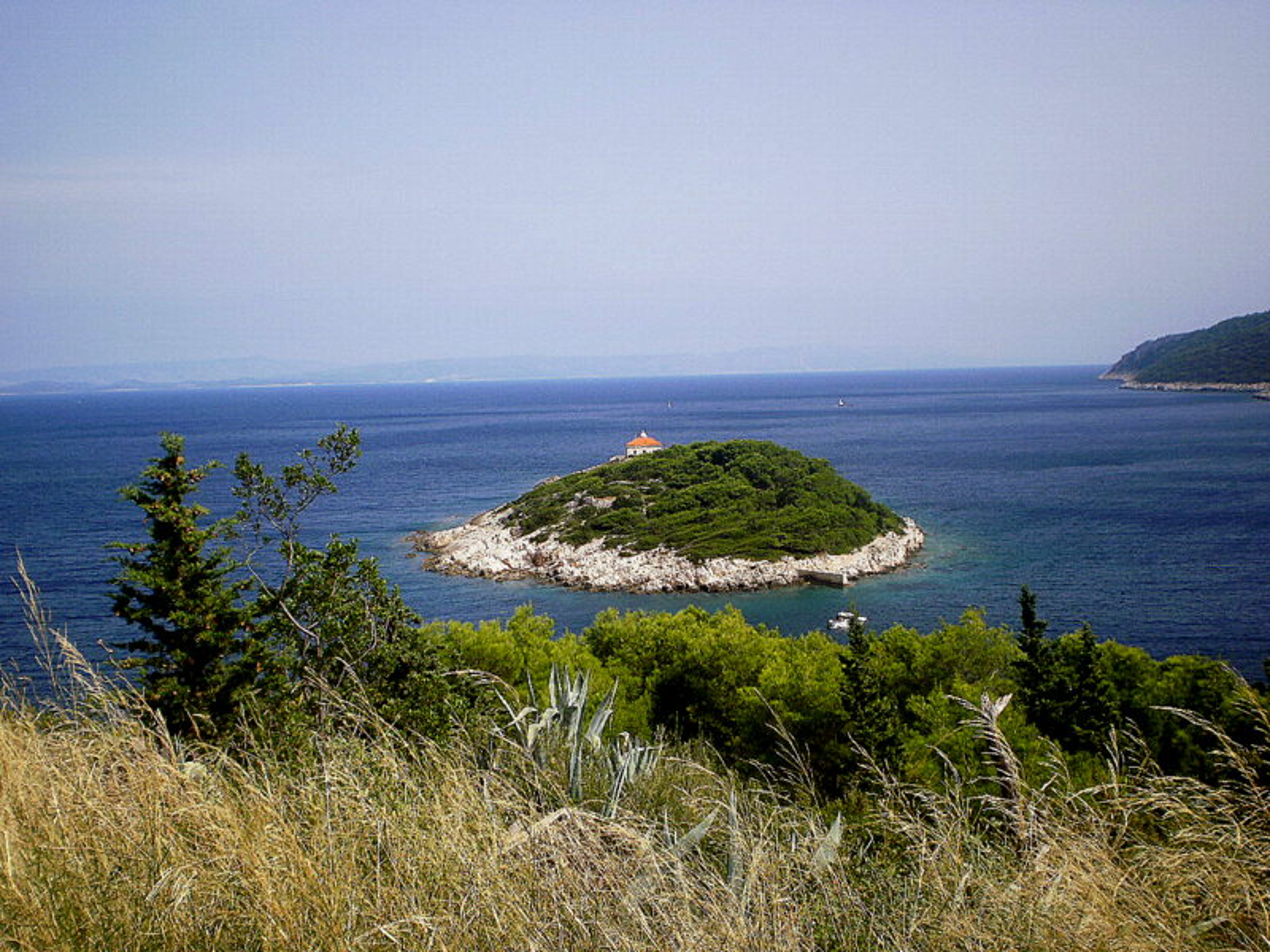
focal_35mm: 45
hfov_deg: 42.1
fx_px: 1651
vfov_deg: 32.2
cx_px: 635
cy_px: 476
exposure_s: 1/800
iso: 100
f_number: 4.9
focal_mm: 7.4
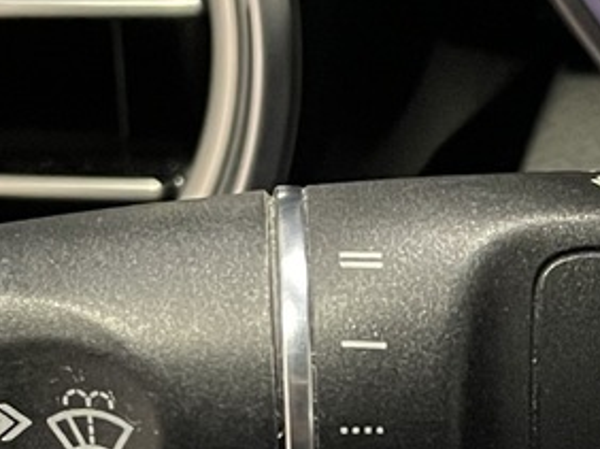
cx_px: 562
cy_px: 698
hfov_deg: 14.7
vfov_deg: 10.7
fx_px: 2303
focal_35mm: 133
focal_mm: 4.2
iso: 640
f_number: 1.6
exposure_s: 1/34
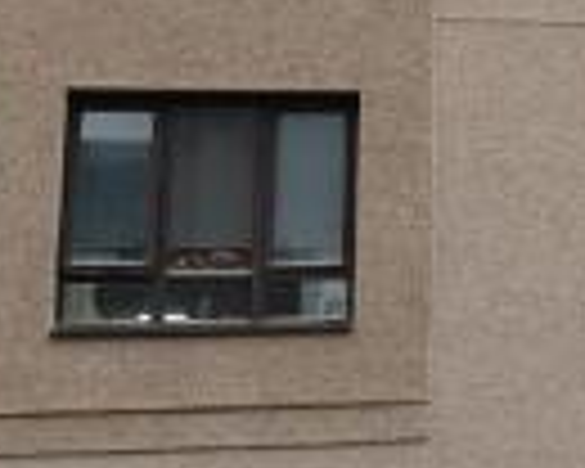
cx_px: 952
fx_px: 1974
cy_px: 25
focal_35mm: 114
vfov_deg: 13.4
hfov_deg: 15.2
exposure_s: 1/690
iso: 50
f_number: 2.4
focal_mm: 4.3
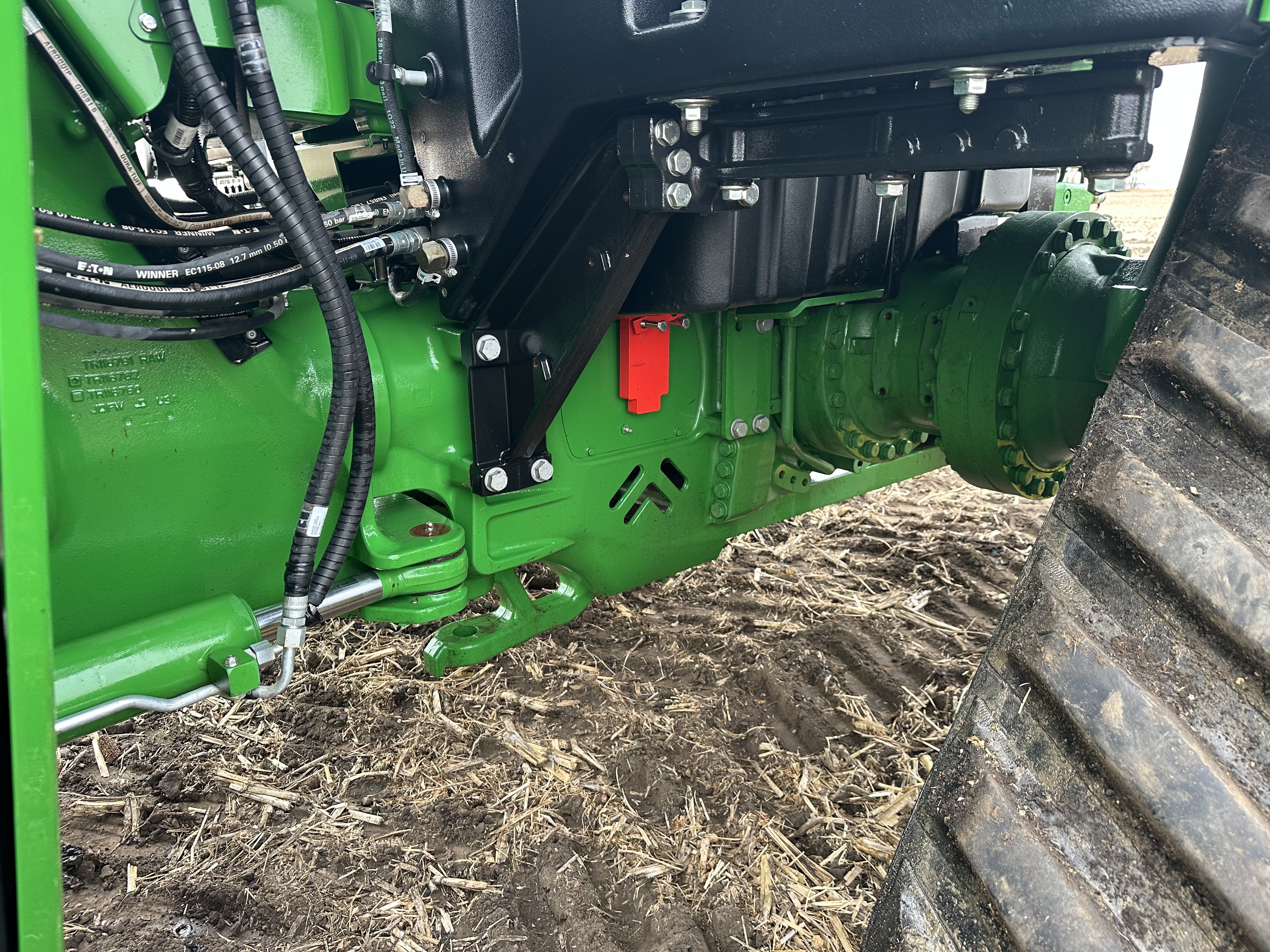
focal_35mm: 24
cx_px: 635
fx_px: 881
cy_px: 476
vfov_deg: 56.8
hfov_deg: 71.6
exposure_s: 1/121
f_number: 1.78
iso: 125
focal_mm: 6.86
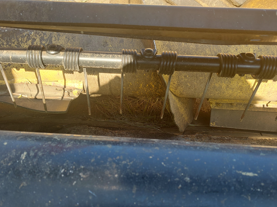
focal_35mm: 33
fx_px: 264
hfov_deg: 55.1
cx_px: 118
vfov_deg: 42.8
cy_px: 119
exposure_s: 1/120
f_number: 1.8
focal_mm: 4
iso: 25
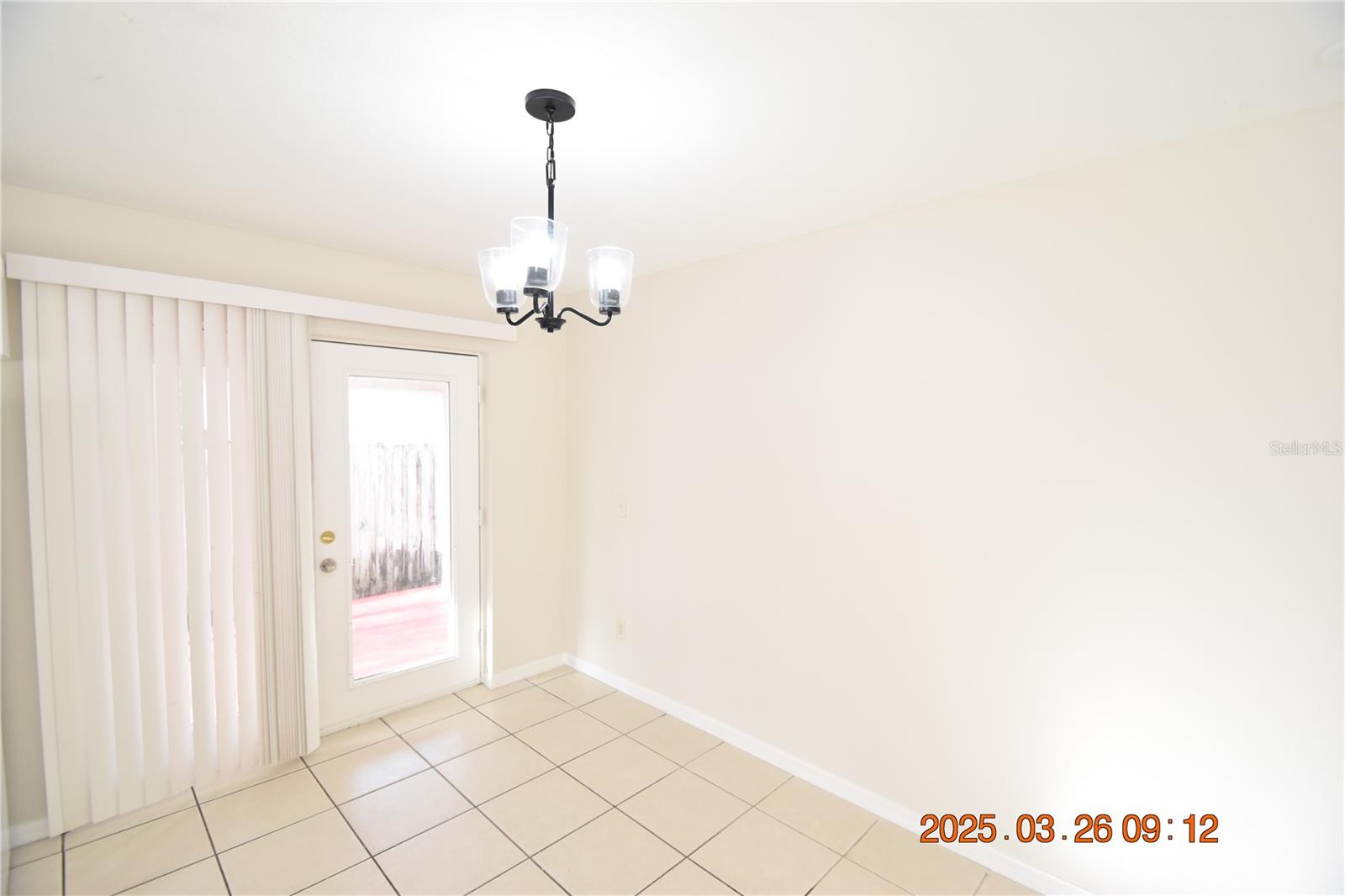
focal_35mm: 15
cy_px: 448
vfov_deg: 77.3
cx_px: 672
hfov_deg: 100.4
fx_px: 560
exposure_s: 1/80
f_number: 4.5
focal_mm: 10
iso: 400
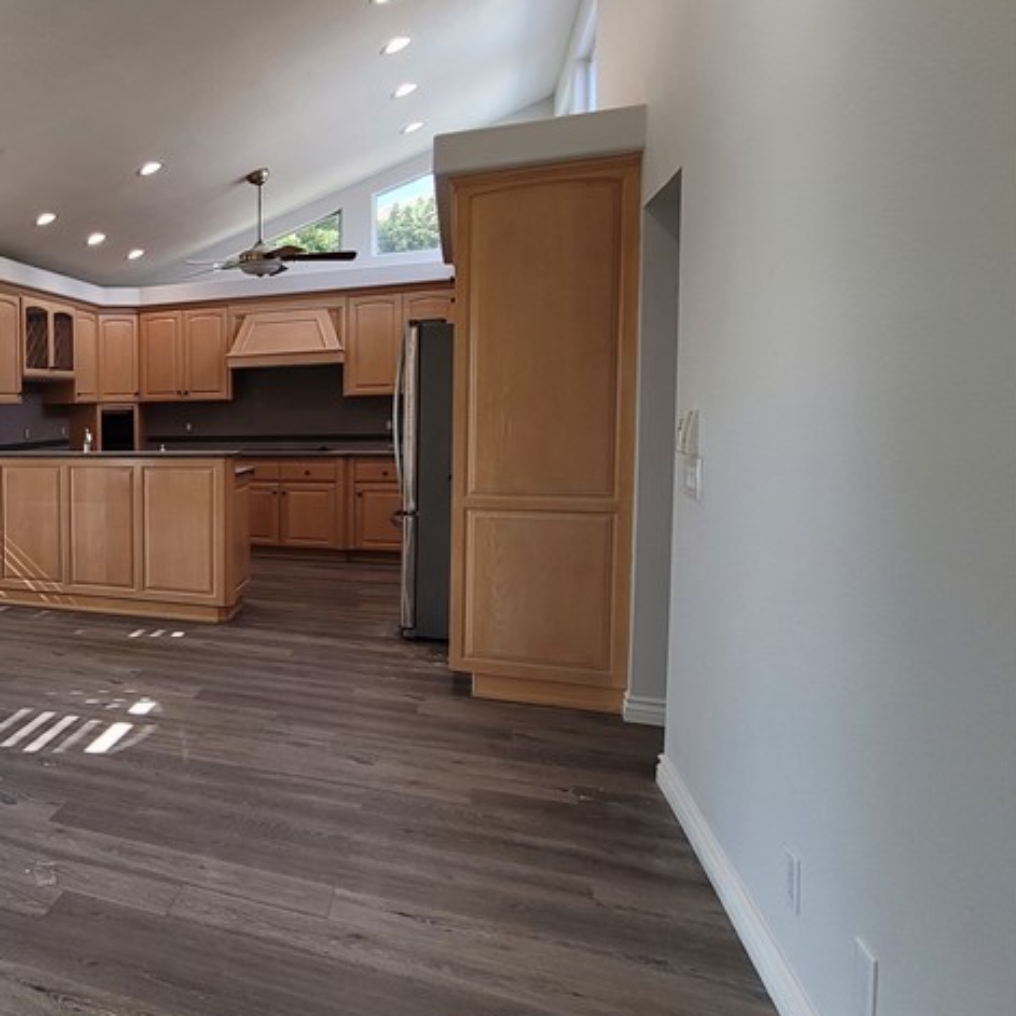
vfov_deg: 62.8
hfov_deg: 47.1
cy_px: 459
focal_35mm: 25
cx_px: -86
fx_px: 830
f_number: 2.2
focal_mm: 2.2
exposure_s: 1/119
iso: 100
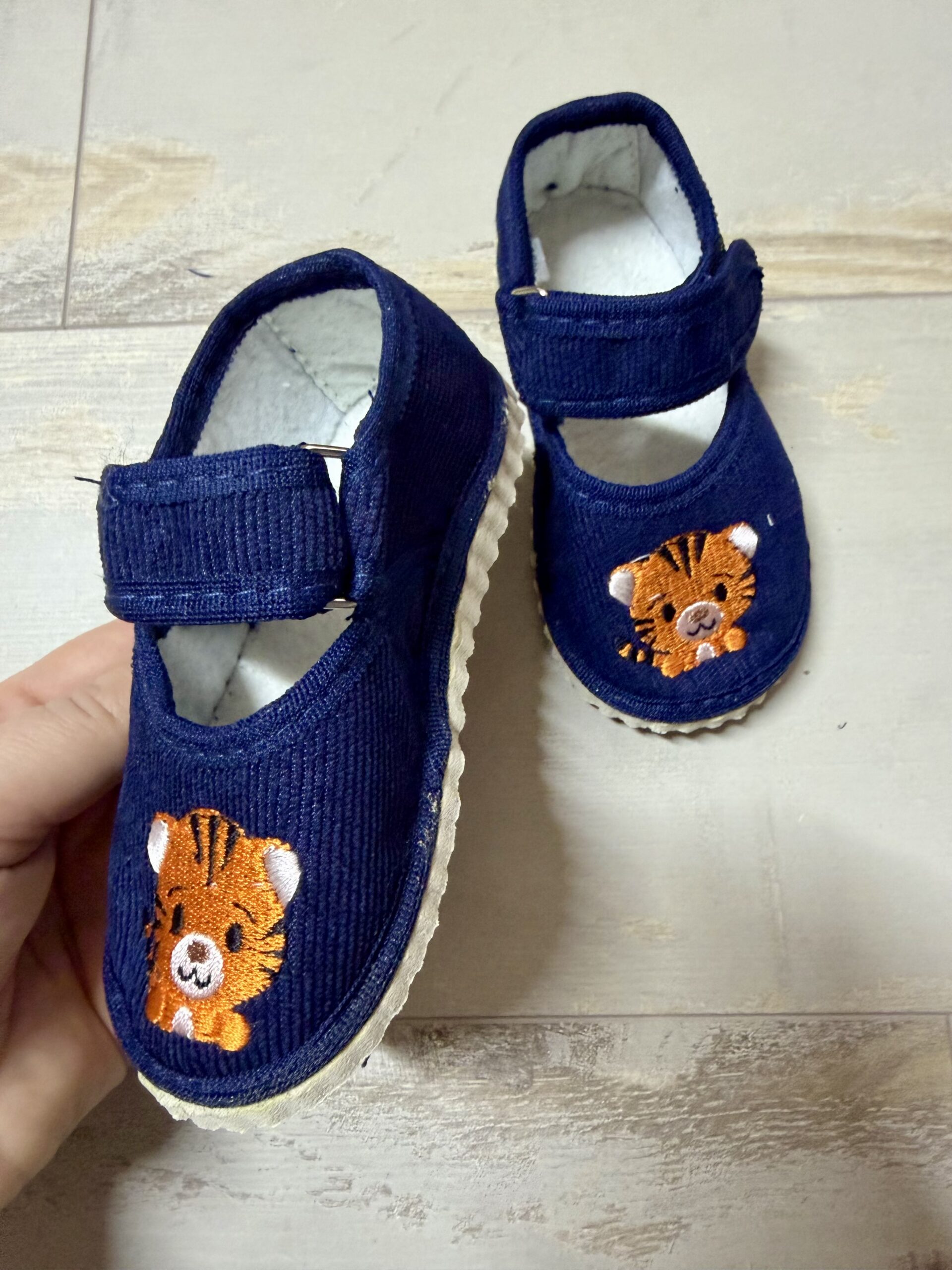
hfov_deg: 56.8
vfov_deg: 71.6
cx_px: 476
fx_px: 880
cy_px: 635
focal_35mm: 24
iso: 400
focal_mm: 2.22
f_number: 2.2
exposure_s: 1/50
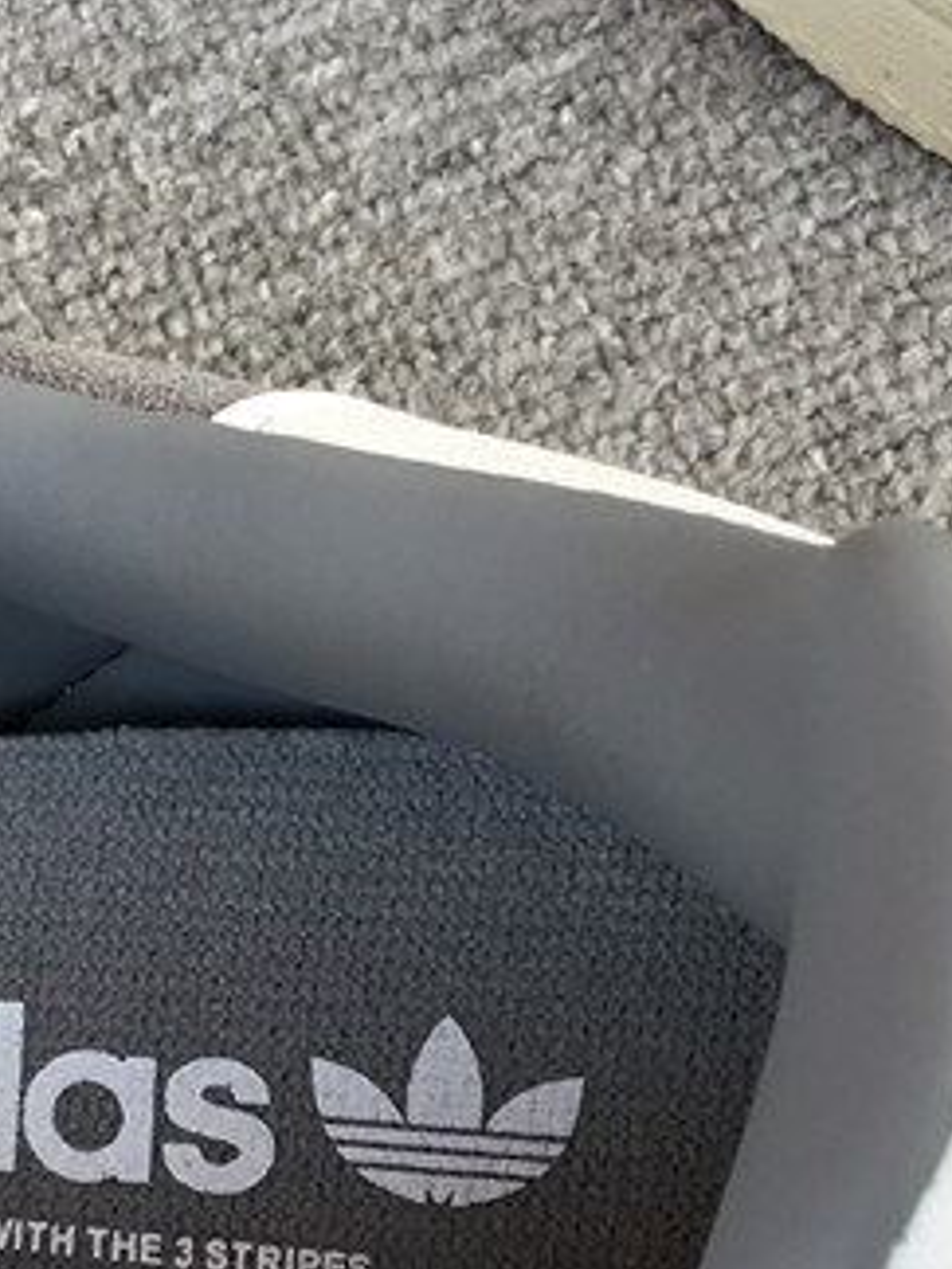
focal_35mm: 86
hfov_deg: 17.1
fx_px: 3154
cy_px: 903
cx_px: 255
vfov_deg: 22.6
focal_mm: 3.3
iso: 32
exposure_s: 1/100
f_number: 2.4
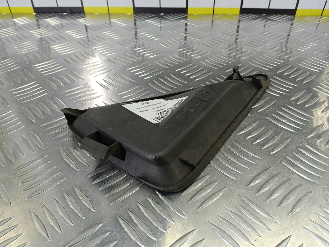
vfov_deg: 58.9
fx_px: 219
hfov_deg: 73.9
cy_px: 124
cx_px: 164
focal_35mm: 23
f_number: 1.6
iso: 114
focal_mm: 4.11
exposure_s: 1/50
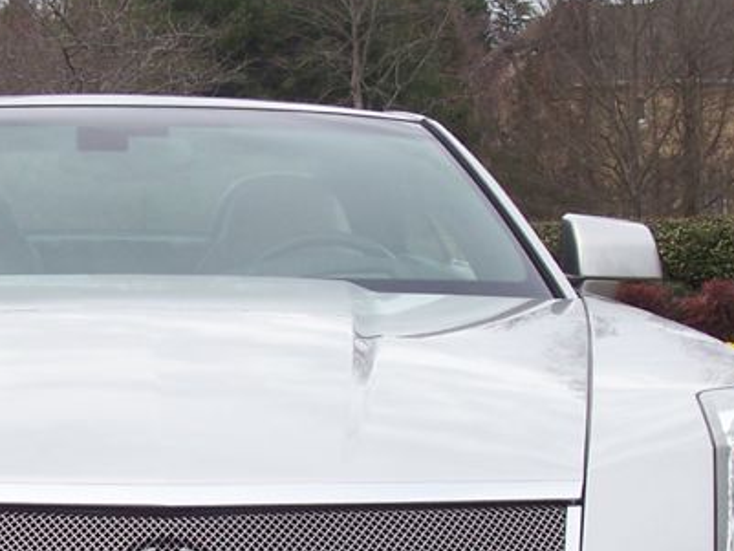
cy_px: 510
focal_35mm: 119
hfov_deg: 16.4
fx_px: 2524
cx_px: 150
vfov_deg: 12.4
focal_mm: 8.6
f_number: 6.7
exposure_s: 1/125
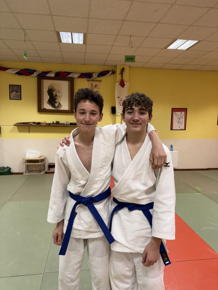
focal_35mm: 24
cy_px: 145
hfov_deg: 56.8
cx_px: 109
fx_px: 202
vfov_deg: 71.6
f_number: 1.78
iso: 160
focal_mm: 6.76
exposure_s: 1/50
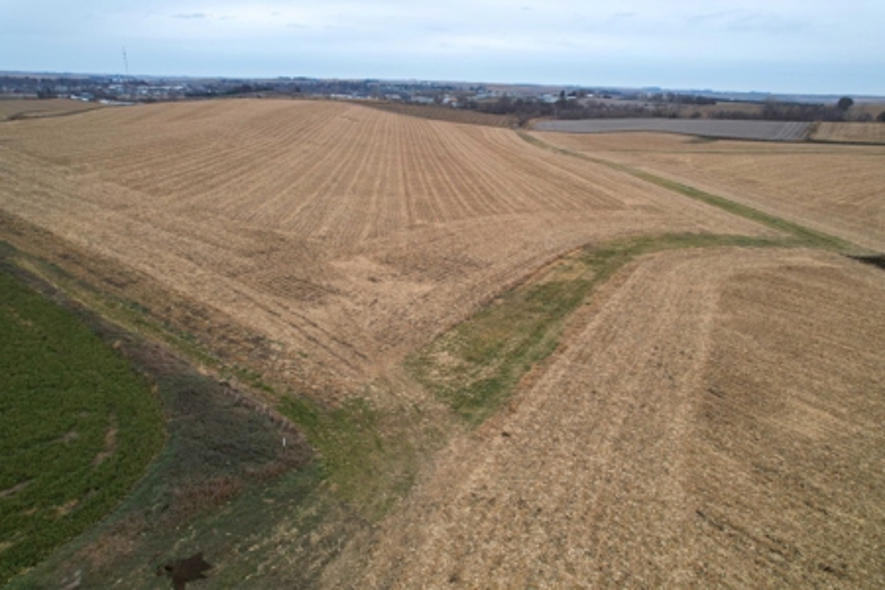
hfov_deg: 78.6
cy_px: 295
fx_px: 541
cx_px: 442
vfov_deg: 57.2
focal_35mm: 22
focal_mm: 8.38
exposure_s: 1/725
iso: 130
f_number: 2.8
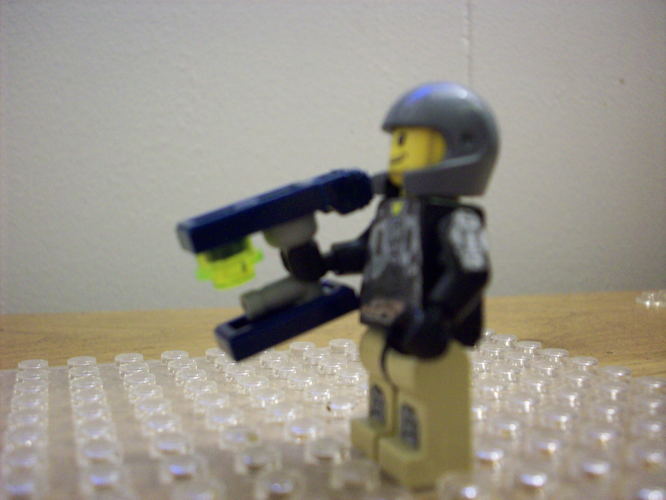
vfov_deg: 38.7
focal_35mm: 37
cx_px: 333
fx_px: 712
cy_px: 250
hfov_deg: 50.1
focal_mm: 6.2
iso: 200
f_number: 2.8
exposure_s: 1/8
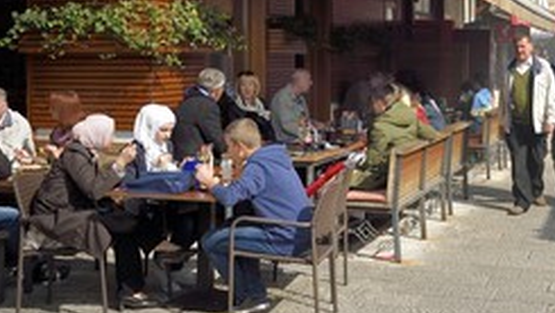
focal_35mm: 61
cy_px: 43
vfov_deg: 19.5
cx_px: 426
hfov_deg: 33.6
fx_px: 898
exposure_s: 1/250
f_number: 9
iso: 200
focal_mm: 34
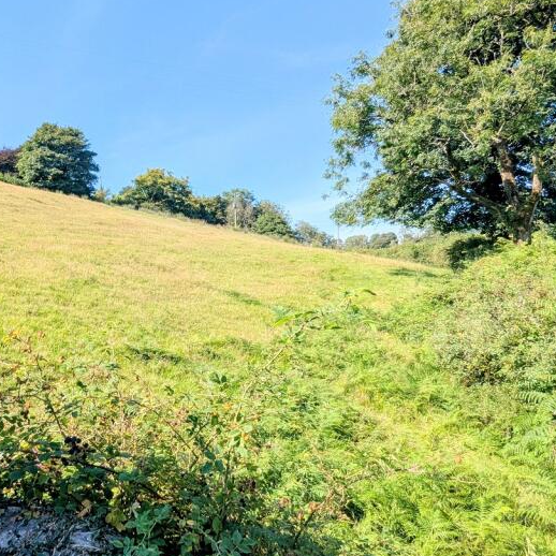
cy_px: 281
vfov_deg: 57.3
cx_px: 175
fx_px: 509
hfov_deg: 55.8
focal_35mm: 28
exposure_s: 1/939
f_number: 2.2
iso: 49
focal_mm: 2.35
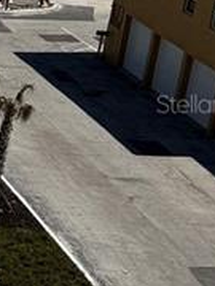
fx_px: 1325
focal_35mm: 160
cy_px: 103
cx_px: -448
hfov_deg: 7.9
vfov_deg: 12.3
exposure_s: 1/11905
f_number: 1.78
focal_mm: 6.76
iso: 80
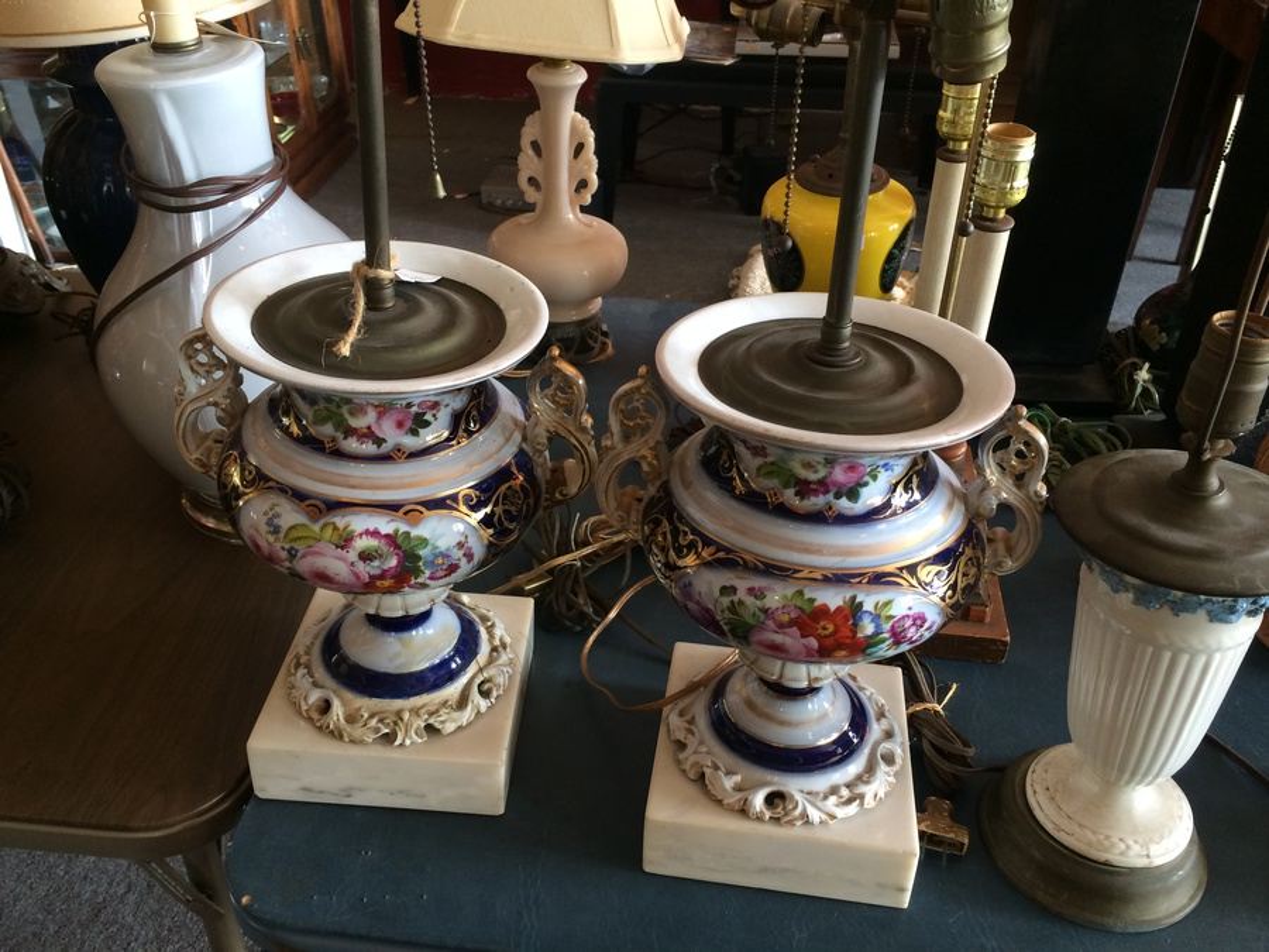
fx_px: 1100
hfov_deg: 60.0
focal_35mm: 30
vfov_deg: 46.8
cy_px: 476
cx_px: 634
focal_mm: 4.12
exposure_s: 1/30
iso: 100
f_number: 2.2
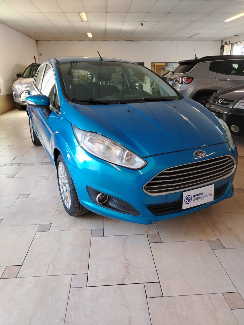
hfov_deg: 56.8
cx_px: 122
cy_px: 162
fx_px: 226
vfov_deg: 71.6
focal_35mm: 24
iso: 481
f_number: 1.75
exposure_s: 1/100
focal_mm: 5.25
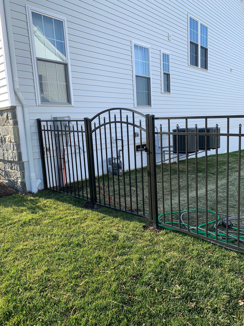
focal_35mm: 26
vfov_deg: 67.3
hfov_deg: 53.1
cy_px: 163
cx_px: 122
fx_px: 244
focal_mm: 4.25
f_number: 1.8
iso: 25
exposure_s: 1/783
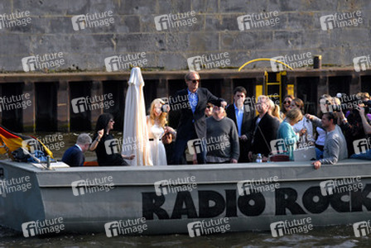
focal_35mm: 210
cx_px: 186
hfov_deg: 9.8
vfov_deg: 6.6
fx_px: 2167
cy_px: 124
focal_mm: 140
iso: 320
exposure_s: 1/640
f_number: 6.3
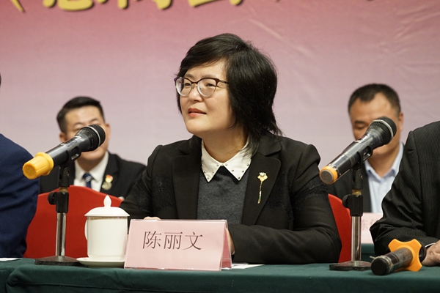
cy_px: 146
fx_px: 1234
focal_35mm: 101
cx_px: 220
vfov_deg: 13.6
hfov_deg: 20.2
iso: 4000
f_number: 5.6
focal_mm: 101
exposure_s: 1/80
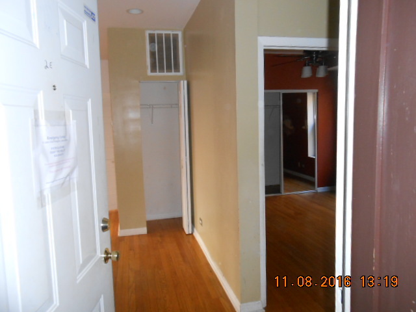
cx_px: 208
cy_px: 156
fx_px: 312
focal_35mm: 26
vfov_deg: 53.1
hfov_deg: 67.3
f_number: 3.5
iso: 320
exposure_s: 1/25
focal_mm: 4.6
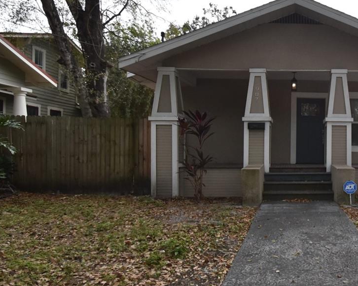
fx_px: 329
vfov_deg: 47.1
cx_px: 320
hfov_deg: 50.9
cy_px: 149
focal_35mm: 31
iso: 800
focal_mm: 10
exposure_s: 1/4000
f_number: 3.5
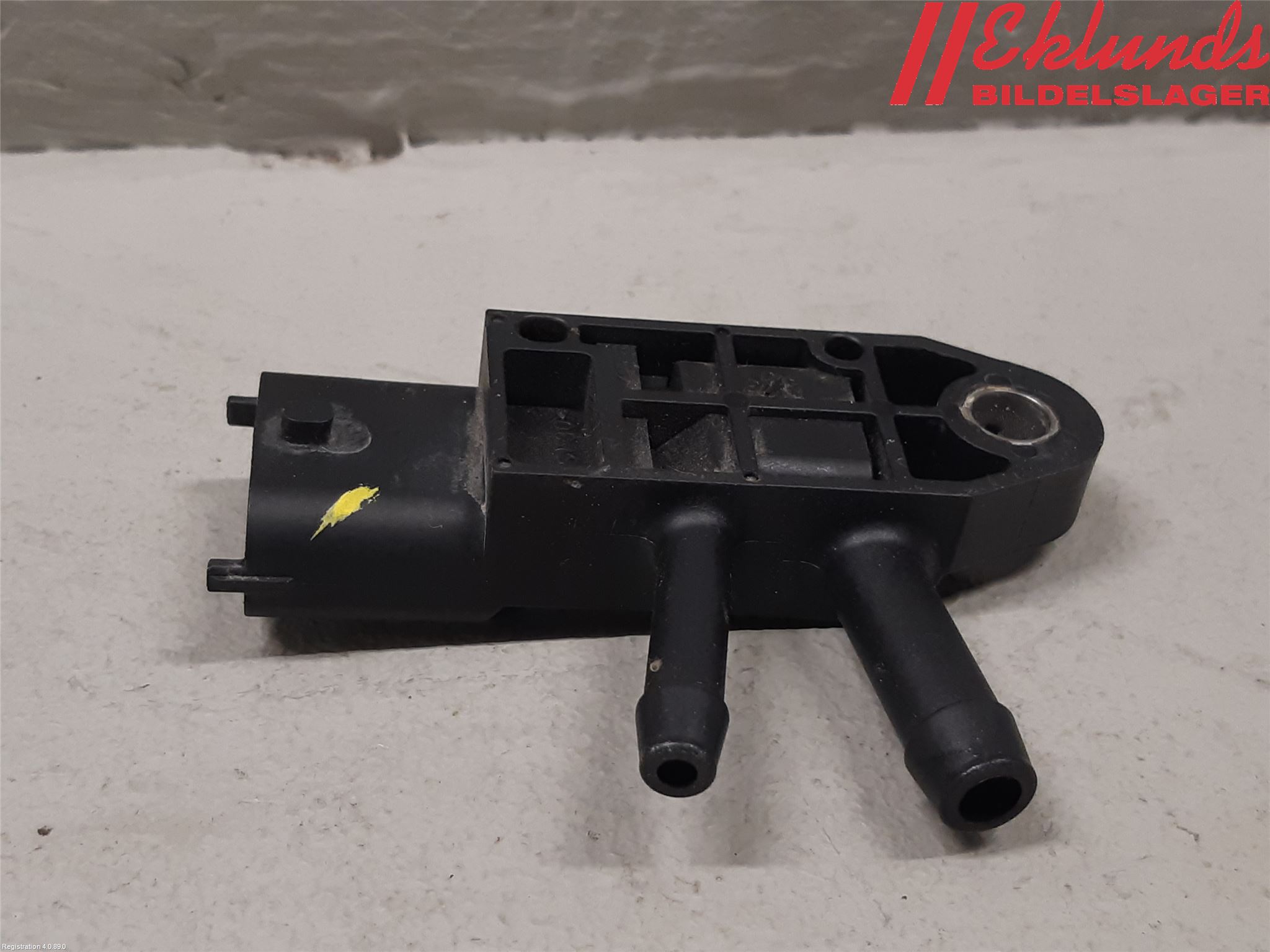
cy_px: 476
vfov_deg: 53.1
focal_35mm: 26
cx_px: 635
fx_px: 954
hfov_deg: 67.3
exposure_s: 1/50
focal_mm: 3.93
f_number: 1.7
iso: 100
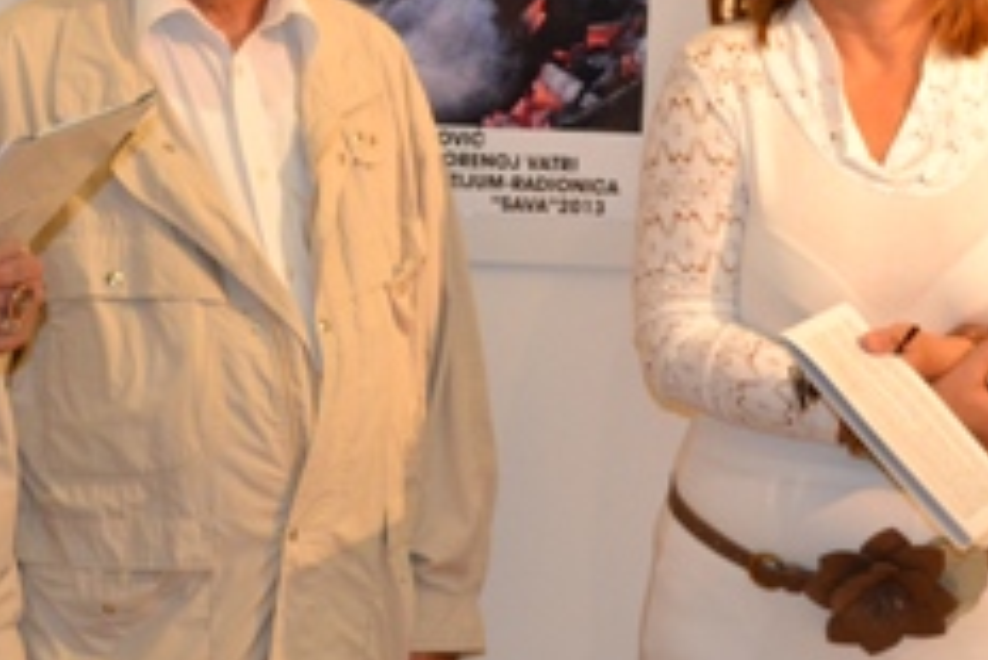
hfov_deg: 17.6
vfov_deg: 11.8
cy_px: 287
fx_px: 3185
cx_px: 460
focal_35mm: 116
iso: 1400
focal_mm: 28
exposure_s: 1/60
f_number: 4.5
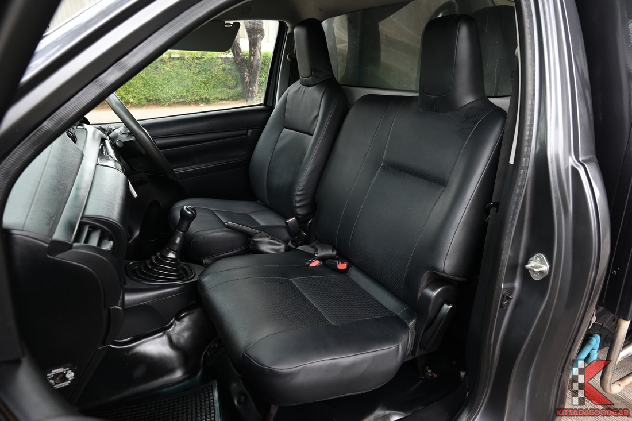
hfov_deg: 73.8
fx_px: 421
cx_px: 316
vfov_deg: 53.1
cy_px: 210
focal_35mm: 24
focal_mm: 24
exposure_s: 1/60
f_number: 7.1
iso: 320
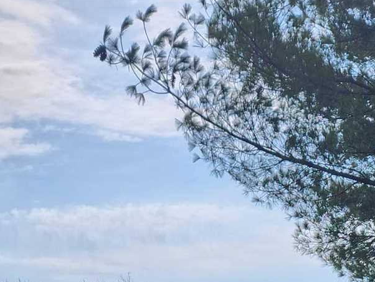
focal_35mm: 88
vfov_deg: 13.3
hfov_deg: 21.8
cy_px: 636
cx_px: 328
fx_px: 954
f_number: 1.8
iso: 20
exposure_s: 1/2686
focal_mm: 5.4
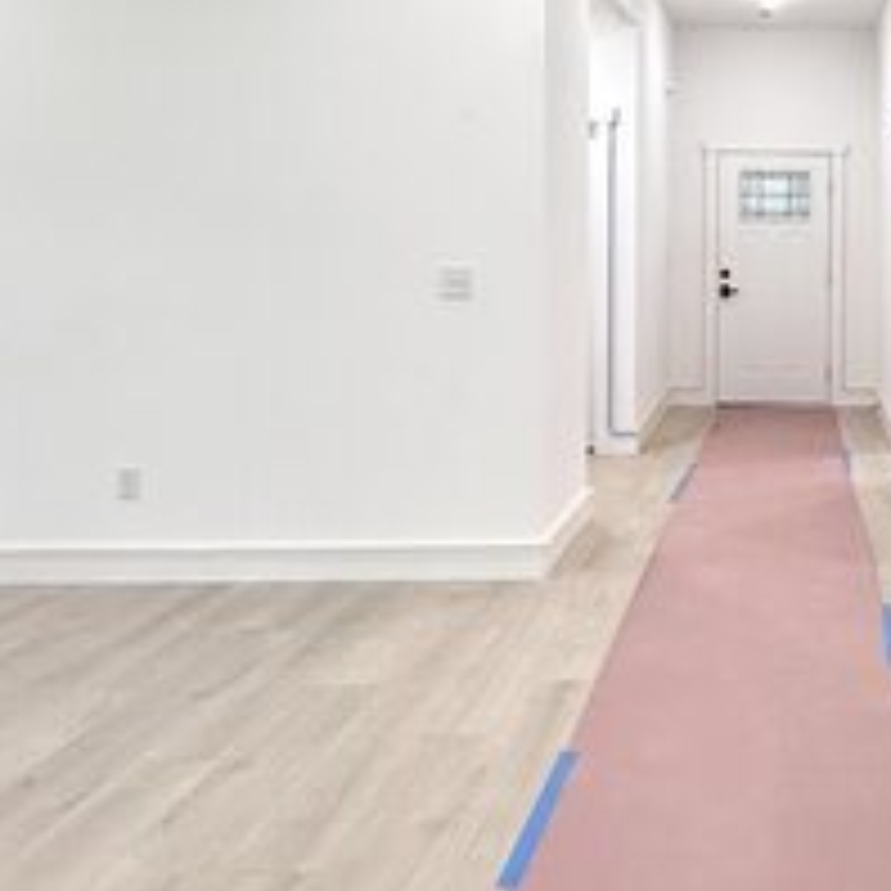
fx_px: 1165
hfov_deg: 38.2
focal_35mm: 40
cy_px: 212
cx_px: 846
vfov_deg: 40.5
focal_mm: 2.22
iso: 250
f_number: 2.2
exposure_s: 1/120
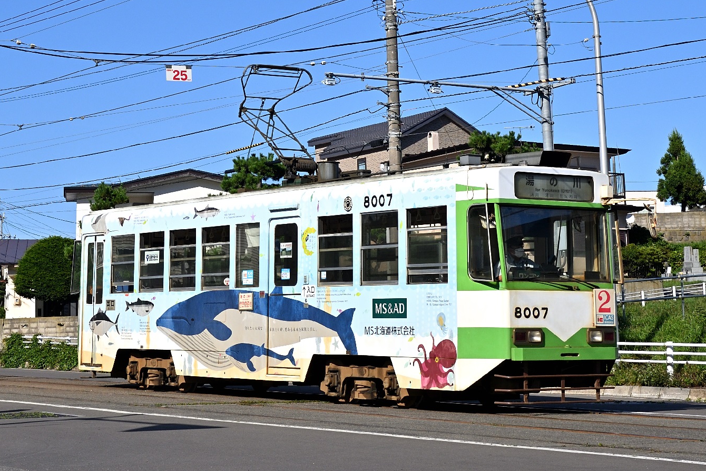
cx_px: 350
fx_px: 922
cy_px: 223
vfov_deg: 28.7
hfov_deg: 41.9
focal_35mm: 47
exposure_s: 1/1000
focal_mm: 28
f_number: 7.1
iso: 100
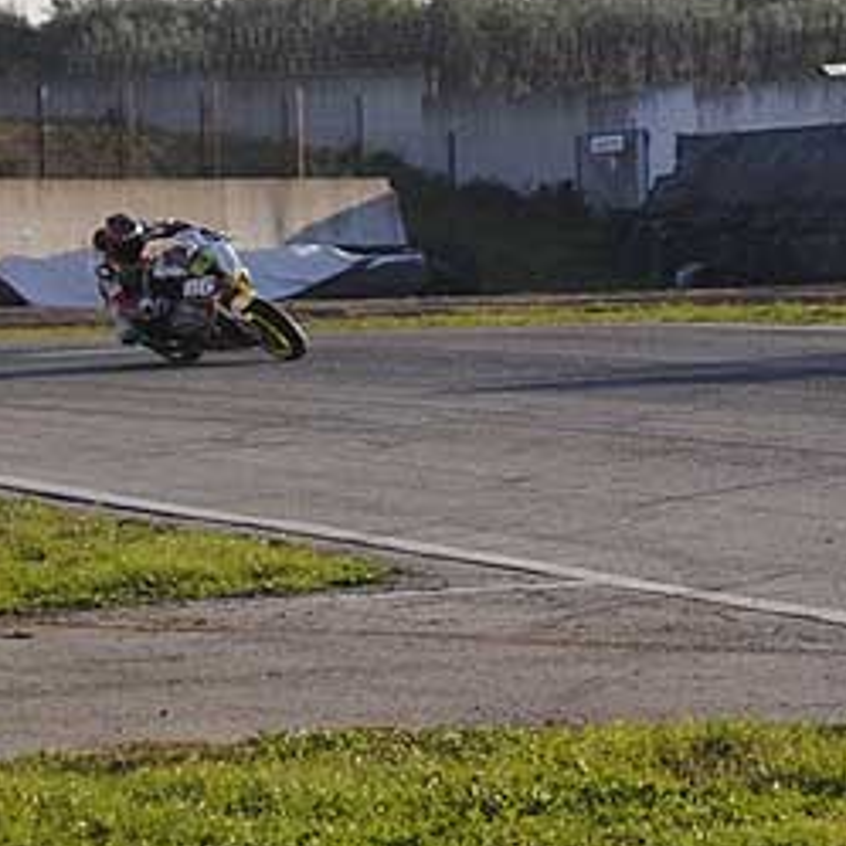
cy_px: 335
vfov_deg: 12.8
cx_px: 323
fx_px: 3783
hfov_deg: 12.8
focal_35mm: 137
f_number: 5.6
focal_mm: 55
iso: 200
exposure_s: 1/800
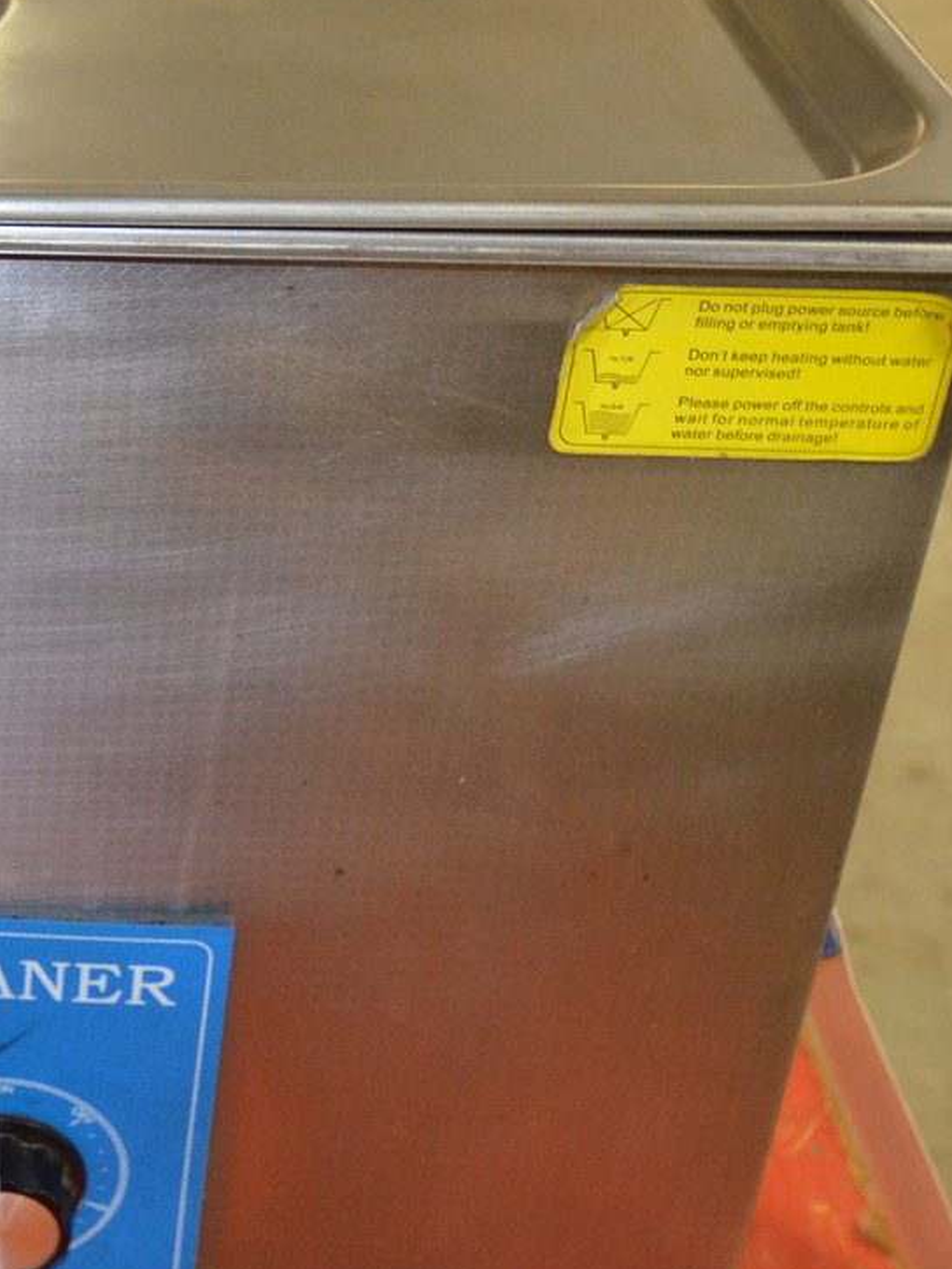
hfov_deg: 18.5
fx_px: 2750
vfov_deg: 26.0
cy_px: 549
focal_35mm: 75
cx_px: -238
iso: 2000
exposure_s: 1/60
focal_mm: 22
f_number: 4.5
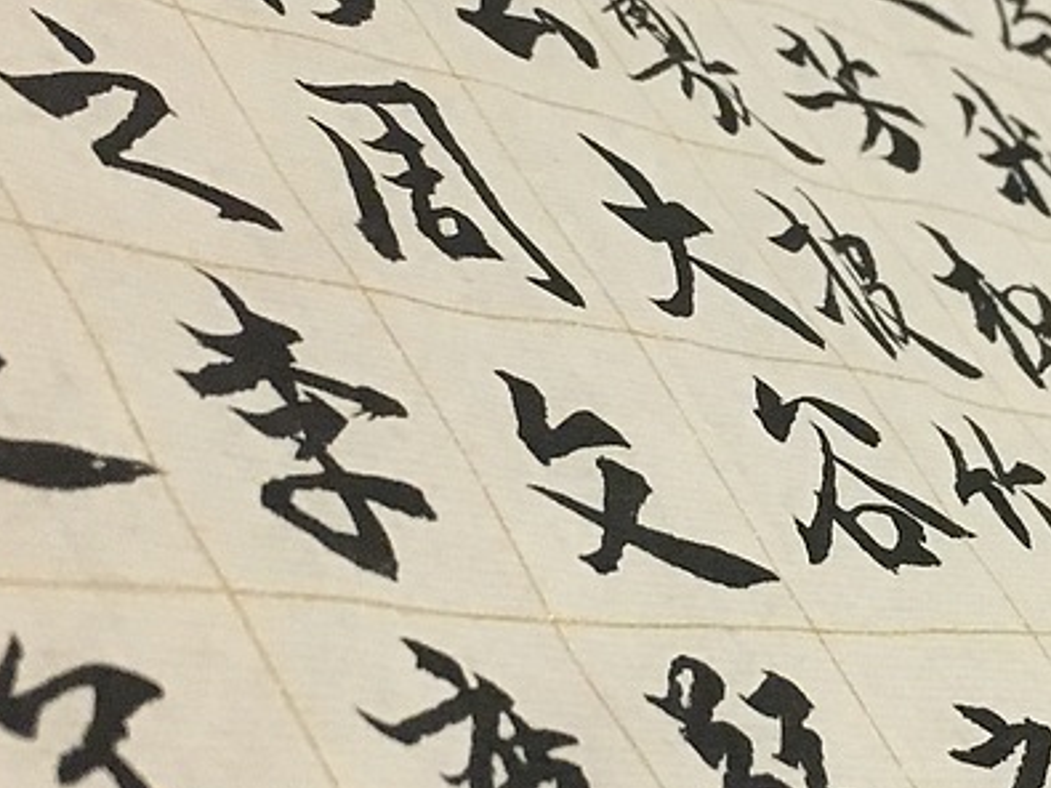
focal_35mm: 94
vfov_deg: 15.7
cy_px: 381
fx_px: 2853
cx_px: 950
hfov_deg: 20.4
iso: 200
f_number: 2.2
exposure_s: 1/17
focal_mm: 4.15
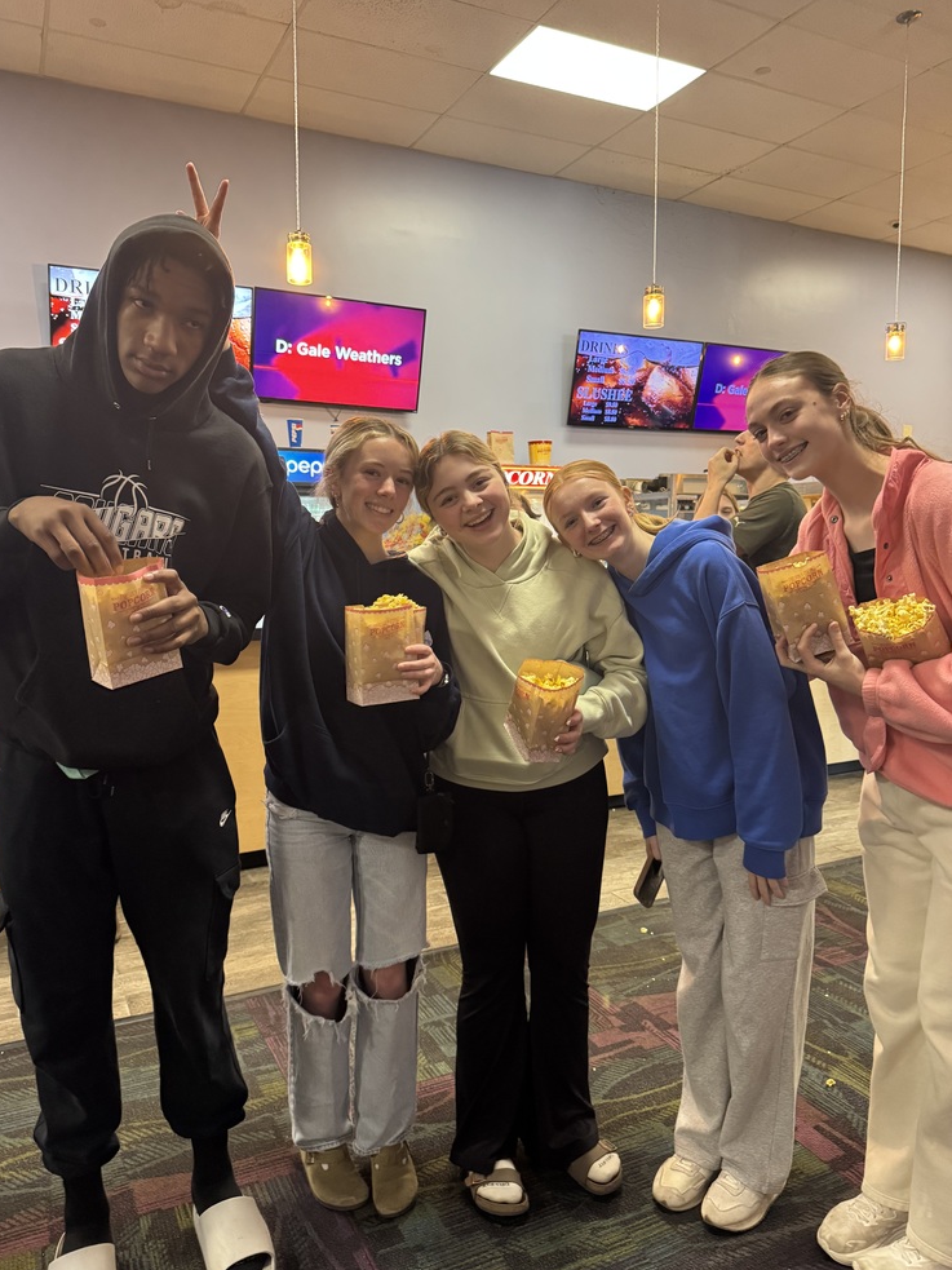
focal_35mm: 25
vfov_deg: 69.4
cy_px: 640
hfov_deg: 54.9
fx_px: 917
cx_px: 460
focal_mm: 6.76
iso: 500
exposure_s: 1/60
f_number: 1.78
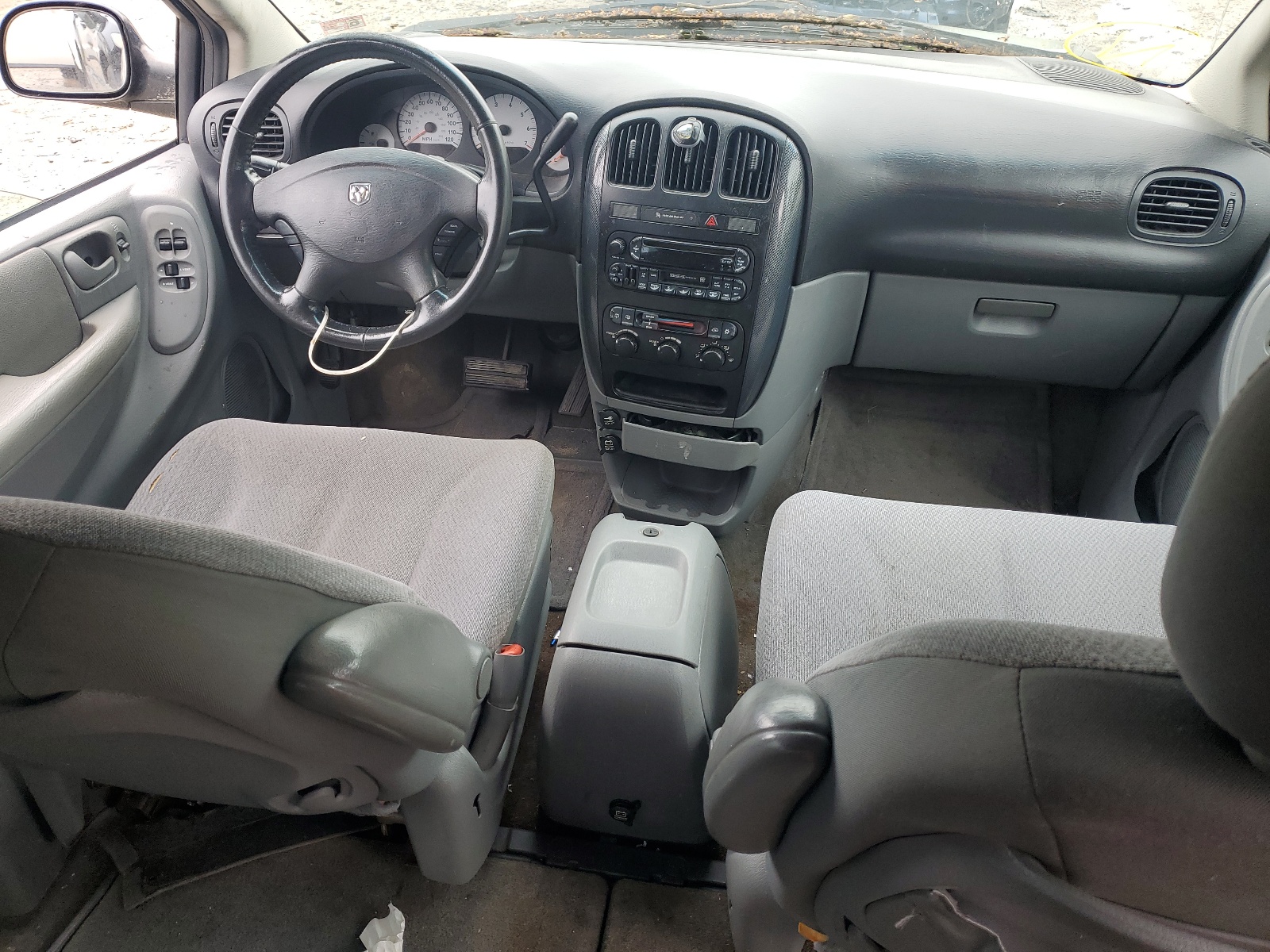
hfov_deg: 67.3
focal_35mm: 26
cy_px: 476
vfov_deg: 53.1
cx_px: 635
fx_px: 954
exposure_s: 1/213
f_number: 1.5
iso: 50
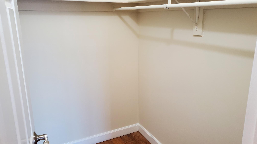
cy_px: 68
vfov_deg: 40.2
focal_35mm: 29
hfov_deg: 66.1
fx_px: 198
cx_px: 131
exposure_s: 1/60
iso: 200
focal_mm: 4.3
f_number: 2.4
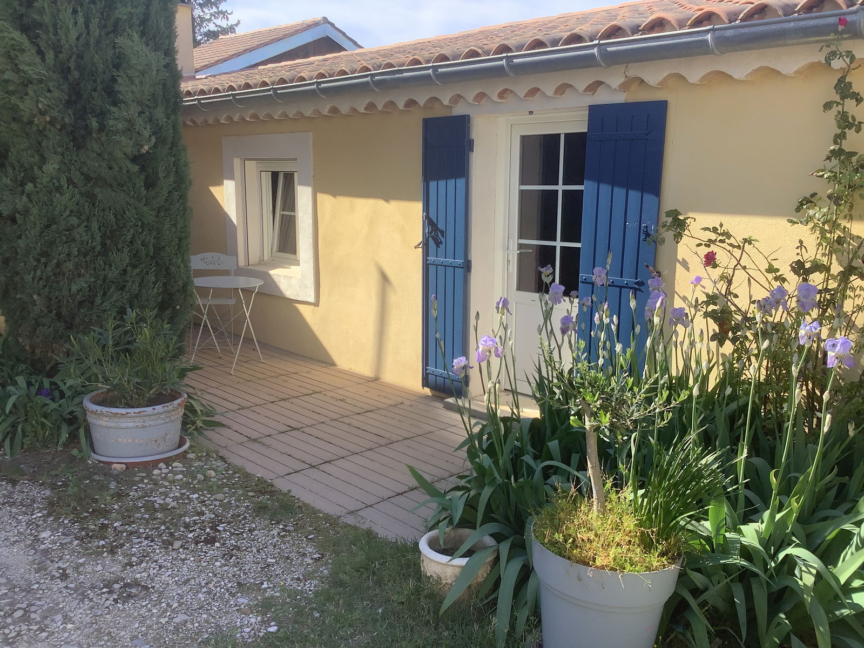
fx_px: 774
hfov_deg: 58.4
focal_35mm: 31
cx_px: 432
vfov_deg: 45.4
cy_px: 324
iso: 25
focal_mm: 3.3
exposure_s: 1/313
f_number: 2.4
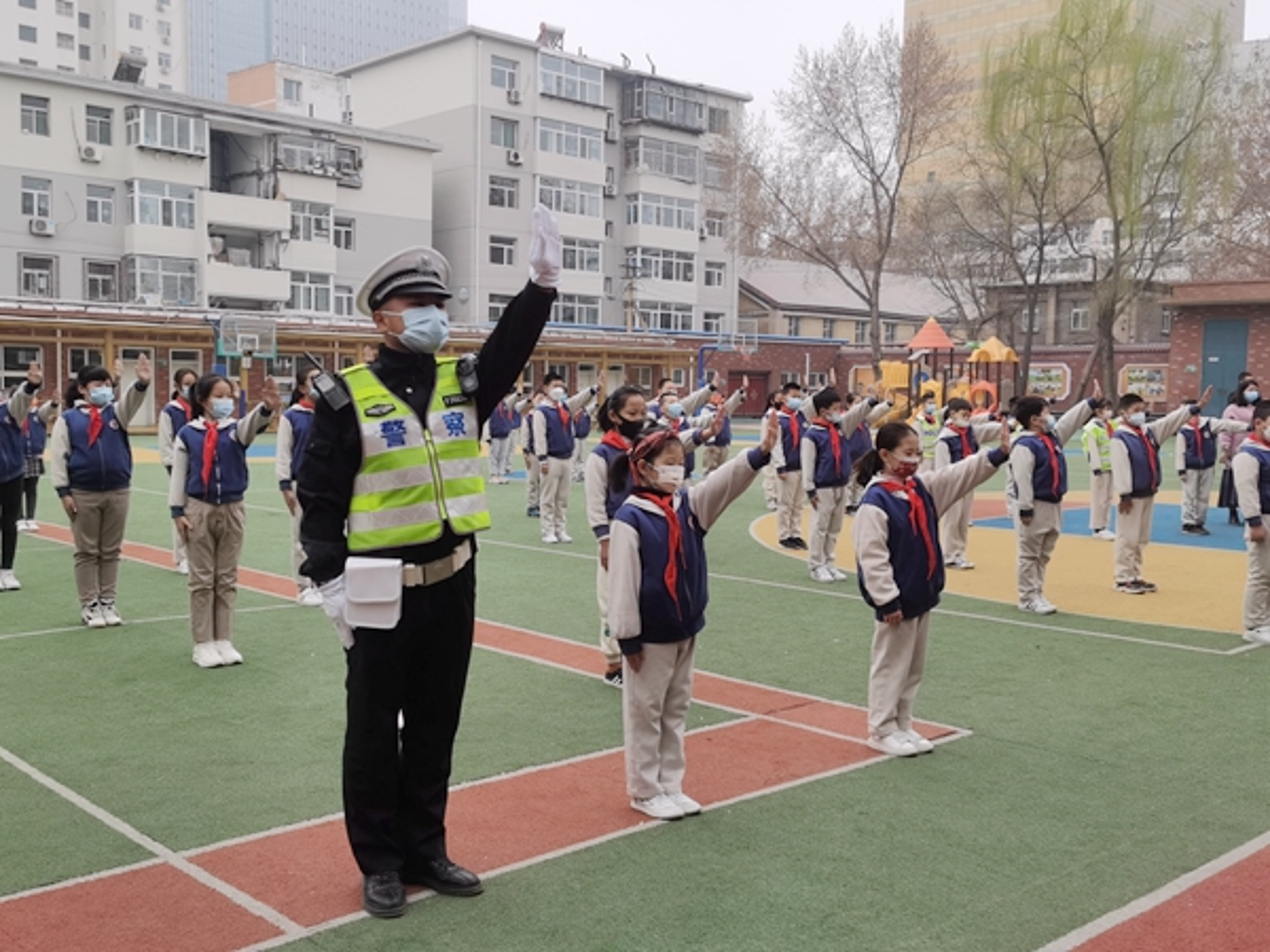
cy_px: 476
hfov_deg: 51.4
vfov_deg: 39.7
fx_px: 1321
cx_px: 635
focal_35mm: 36
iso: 50
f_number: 1.6
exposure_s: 1/1712
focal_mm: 5.56
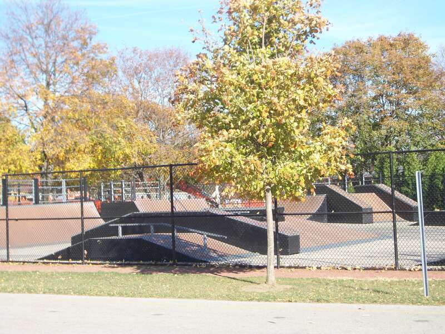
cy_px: 167
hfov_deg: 28.6
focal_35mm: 68
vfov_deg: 21.6
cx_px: 222
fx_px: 874
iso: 80
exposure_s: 1/250
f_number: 4.5
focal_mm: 12.1
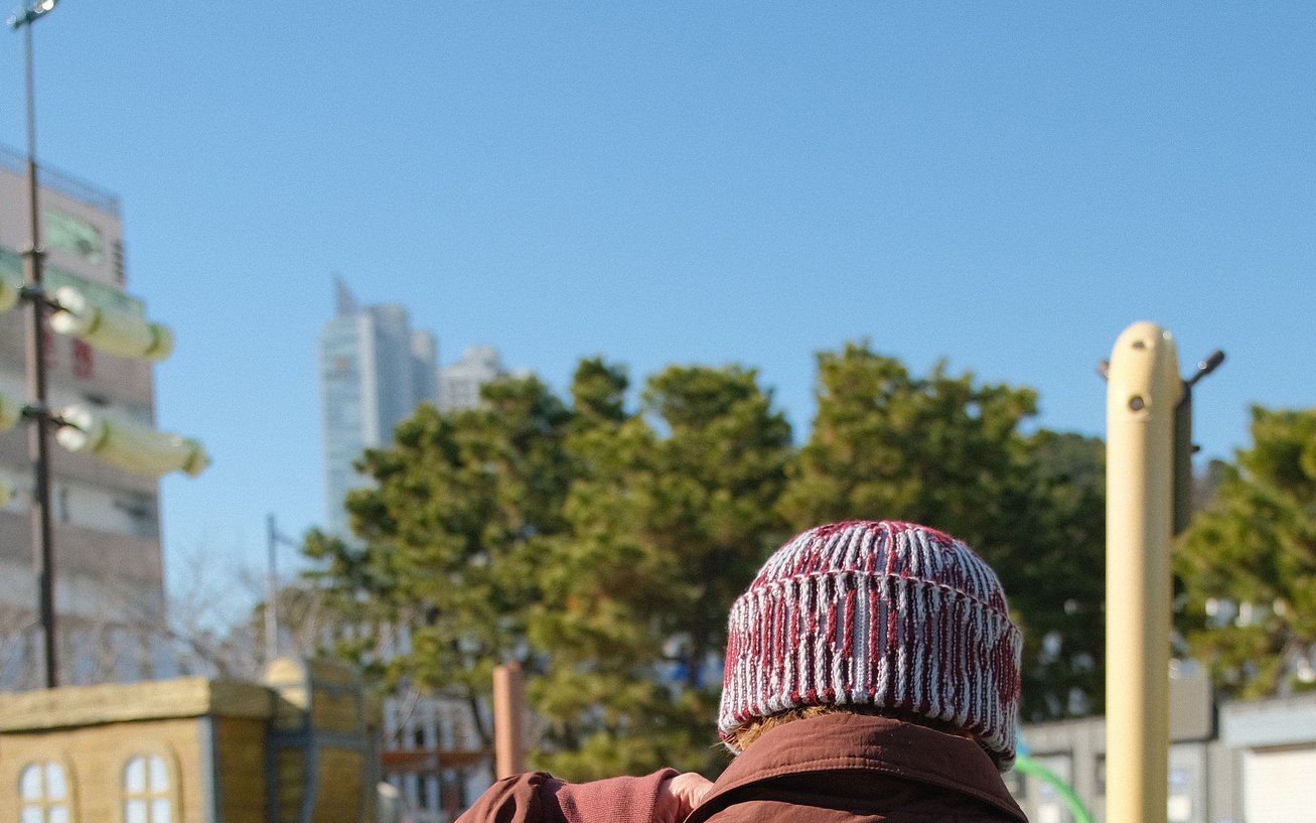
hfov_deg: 35.0
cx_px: 765
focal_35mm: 58
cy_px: 1049
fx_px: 2080
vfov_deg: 20.6
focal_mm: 20.4
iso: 400
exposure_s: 1/3200
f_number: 2.8
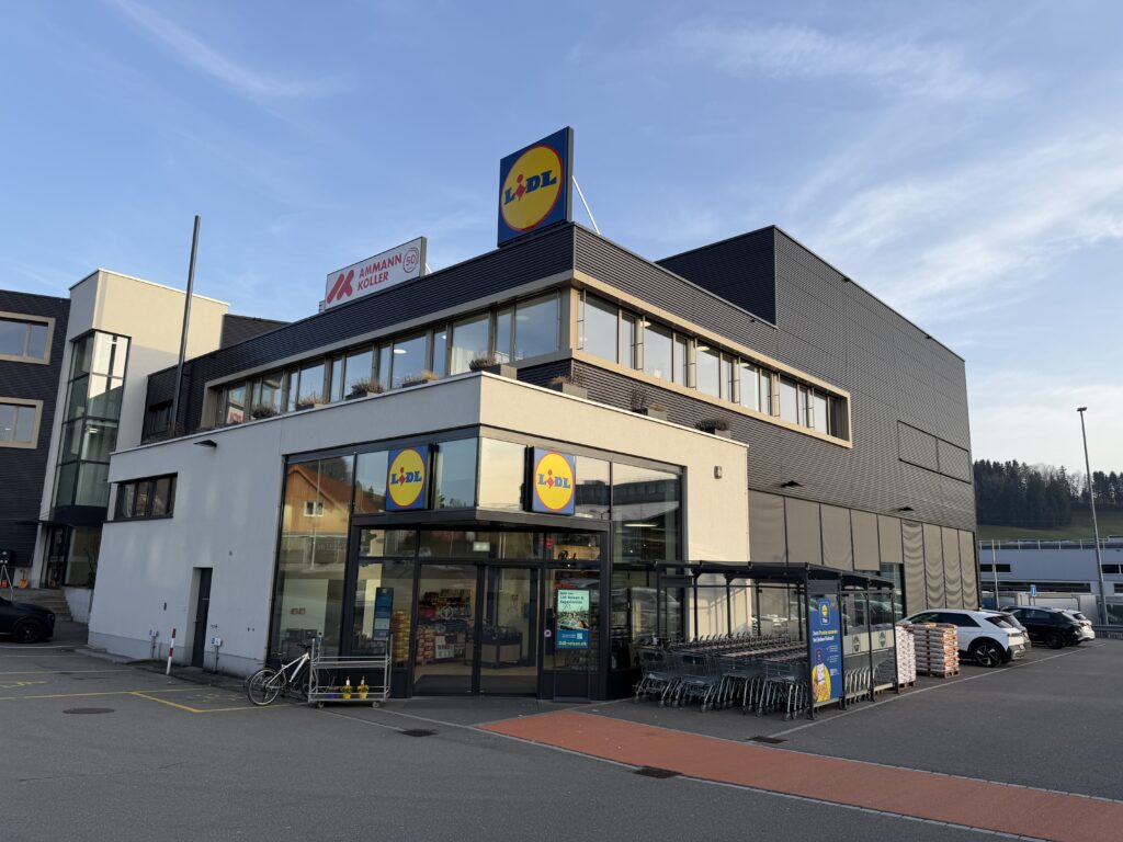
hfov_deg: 71.6
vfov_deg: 56.8
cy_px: 421
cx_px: 562
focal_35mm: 24
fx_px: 779
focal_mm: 6.76
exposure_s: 1/1314
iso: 80
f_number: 1.78
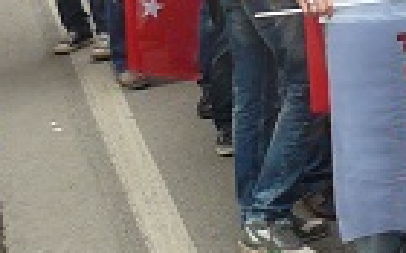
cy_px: -388
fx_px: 2110
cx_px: 844
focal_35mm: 191
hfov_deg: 10.1
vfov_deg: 6.5
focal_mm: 6
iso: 100
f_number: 4
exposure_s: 1/200
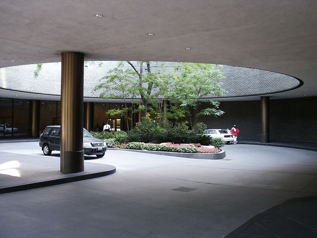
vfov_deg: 40.7
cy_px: 119
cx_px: 158
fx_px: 321
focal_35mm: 35
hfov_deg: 52.6
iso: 125
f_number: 3
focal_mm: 7.18
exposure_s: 1/45
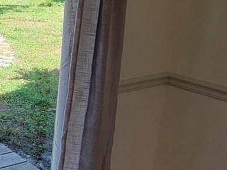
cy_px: 36
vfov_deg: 26.6
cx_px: -157
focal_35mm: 54
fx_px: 354
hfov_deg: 23.4
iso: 50
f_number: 2.2
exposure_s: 1/208
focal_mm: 2.2
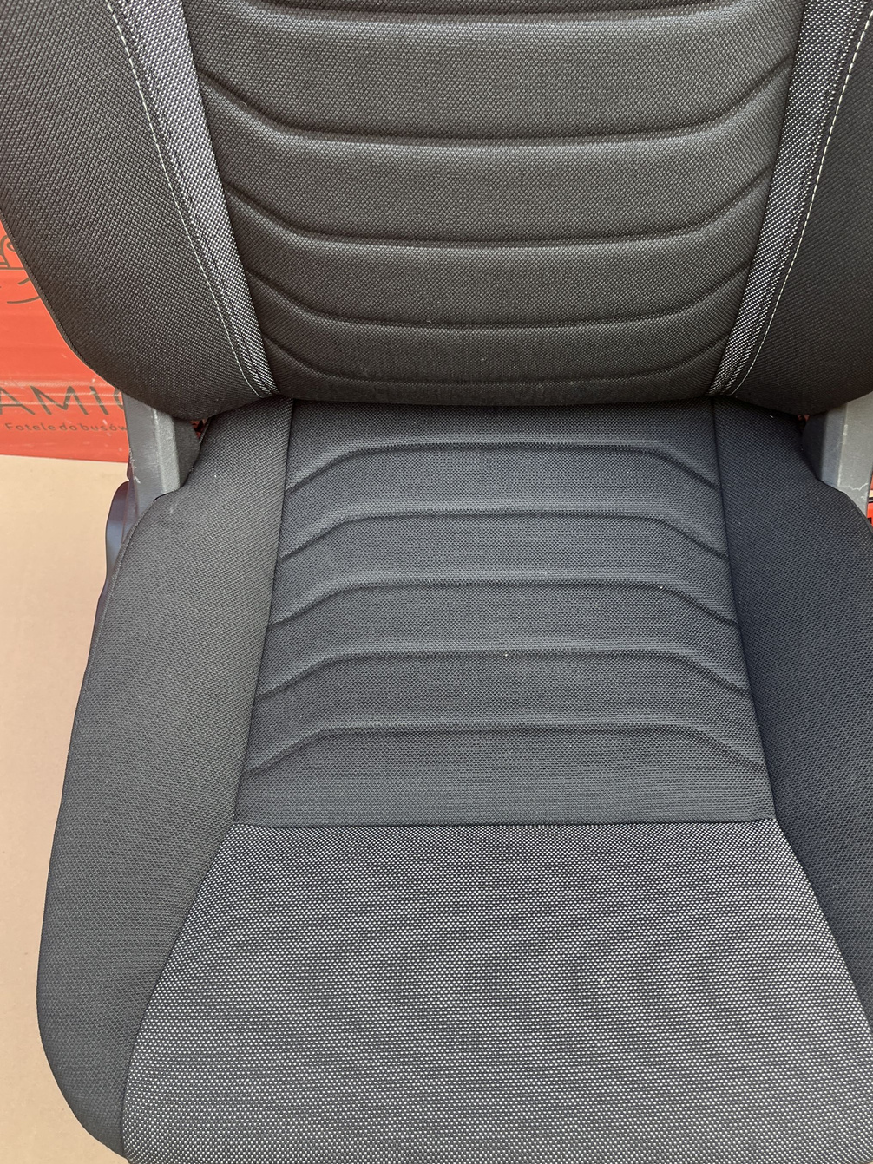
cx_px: 500
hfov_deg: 45.3
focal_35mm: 31
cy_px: 651
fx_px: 1043
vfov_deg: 58.2
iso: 50
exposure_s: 1/122
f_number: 1.6
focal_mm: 5.1
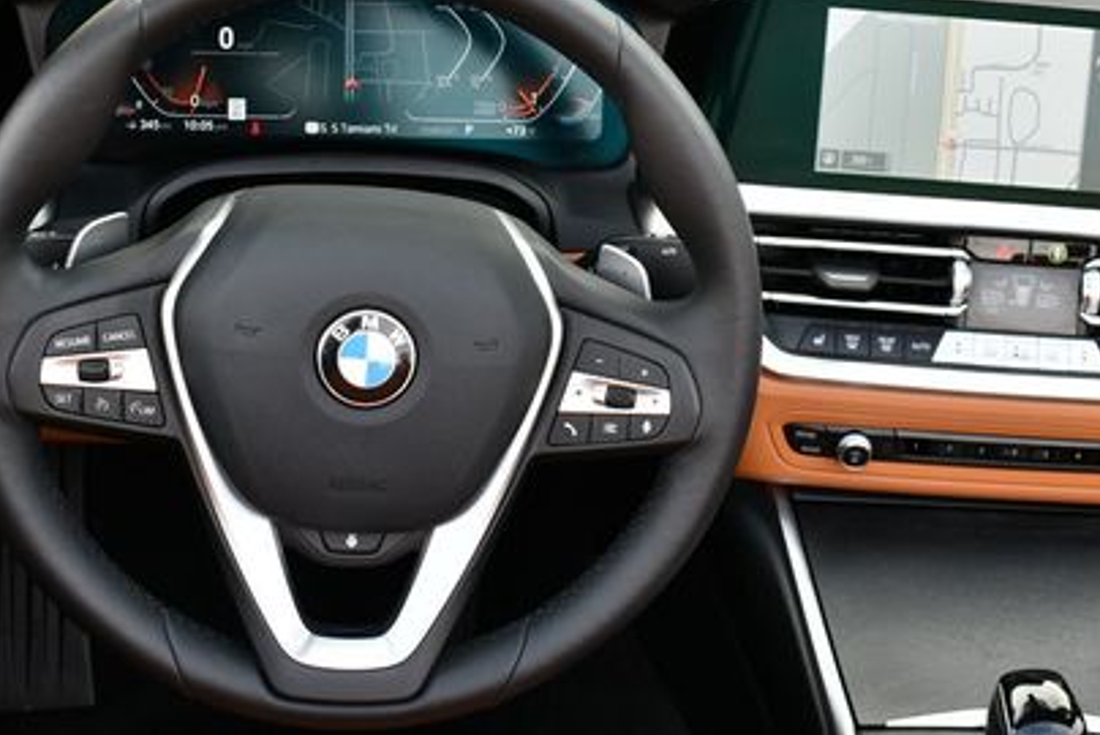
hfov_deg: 35.0
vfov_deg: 23.8
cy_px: 351
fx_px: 1743
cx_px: 604
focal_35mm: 57
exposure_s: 1/60
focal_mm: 18
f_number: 4
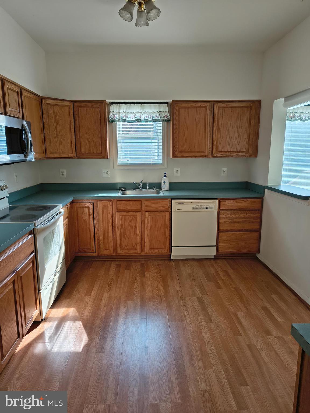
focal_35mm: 24
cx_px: 155
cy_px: 206
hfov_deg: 56.8
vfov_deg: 71.6
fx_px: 287
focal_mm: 5.56
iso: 145
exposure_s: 1/120
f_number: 1.8
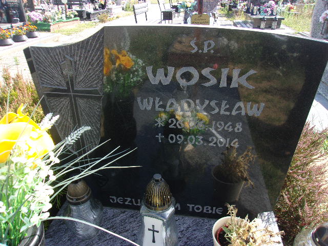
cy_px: 123
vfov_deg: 51.4
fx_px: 256
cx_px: 164
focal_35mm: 27
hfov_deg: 65.3
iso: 80
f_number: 3
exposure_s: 1/340
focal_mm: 4.9
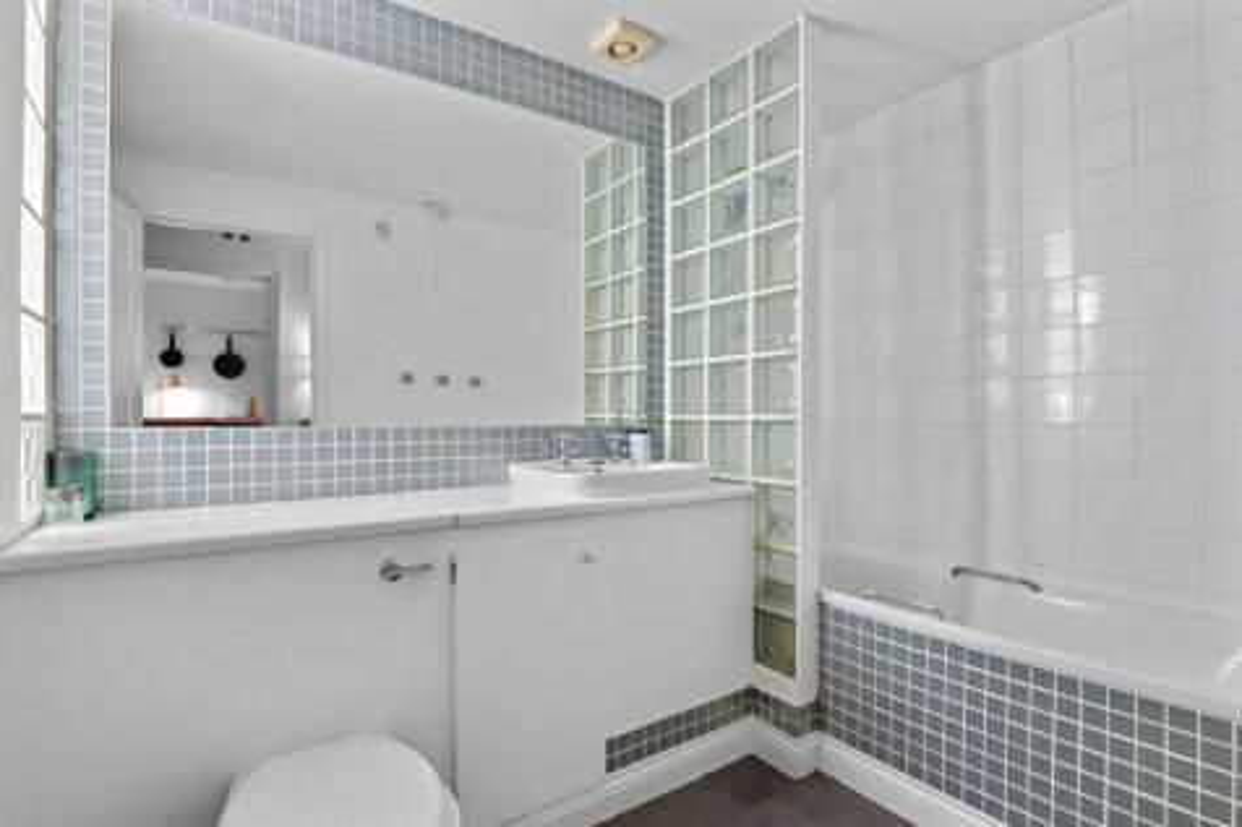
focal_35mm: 17
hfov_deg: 93.3
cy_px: 414
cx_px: 621
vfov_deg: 70.4
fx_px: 586
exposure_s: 1/2
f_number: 9
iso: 250
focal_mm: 17
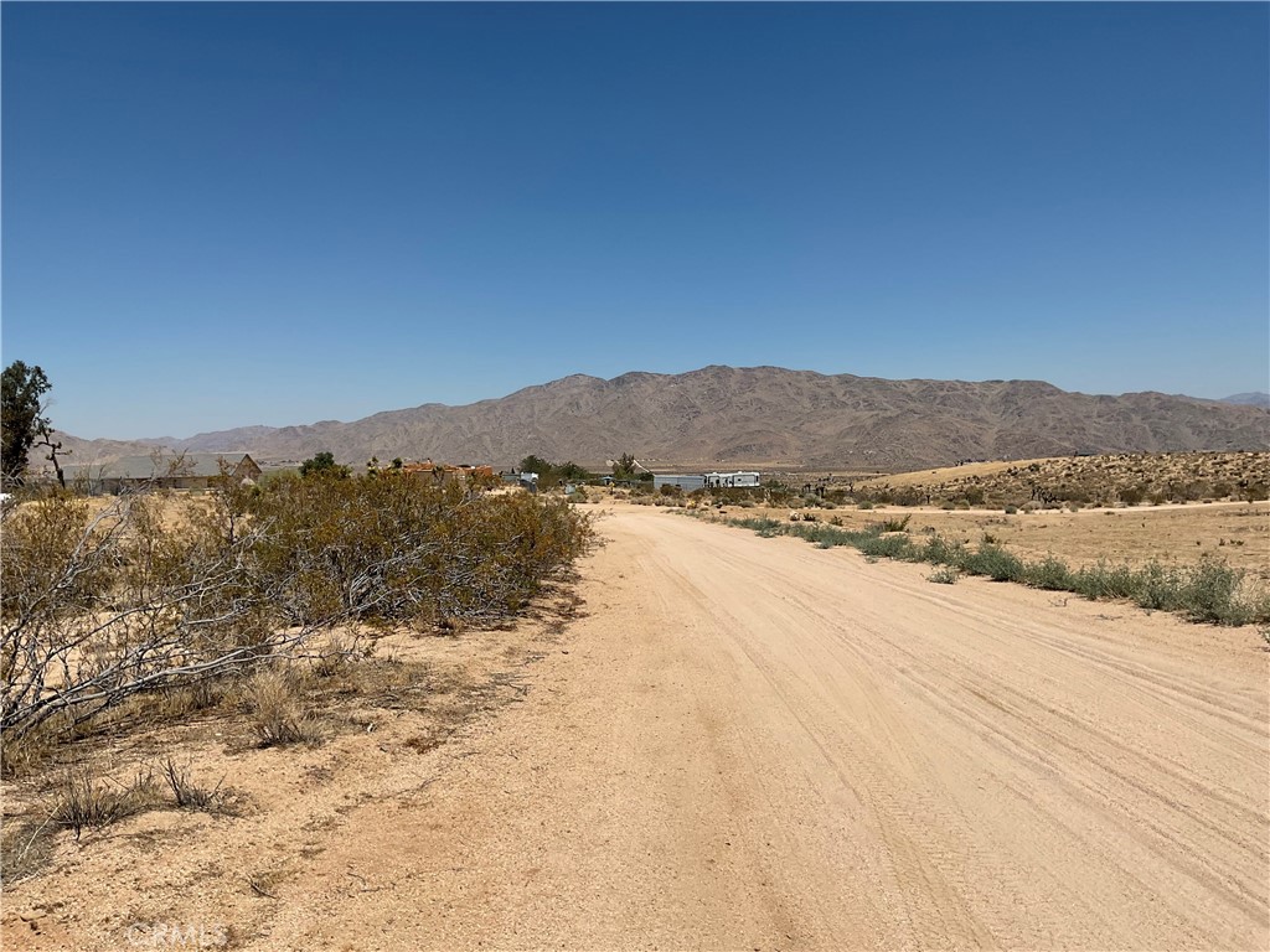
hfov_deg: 61.7
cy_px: 476
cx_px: 635
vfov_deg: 48.2
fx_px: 1064
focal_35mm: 29
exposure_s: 1/5263
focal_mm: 3
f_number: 1.8
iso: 16
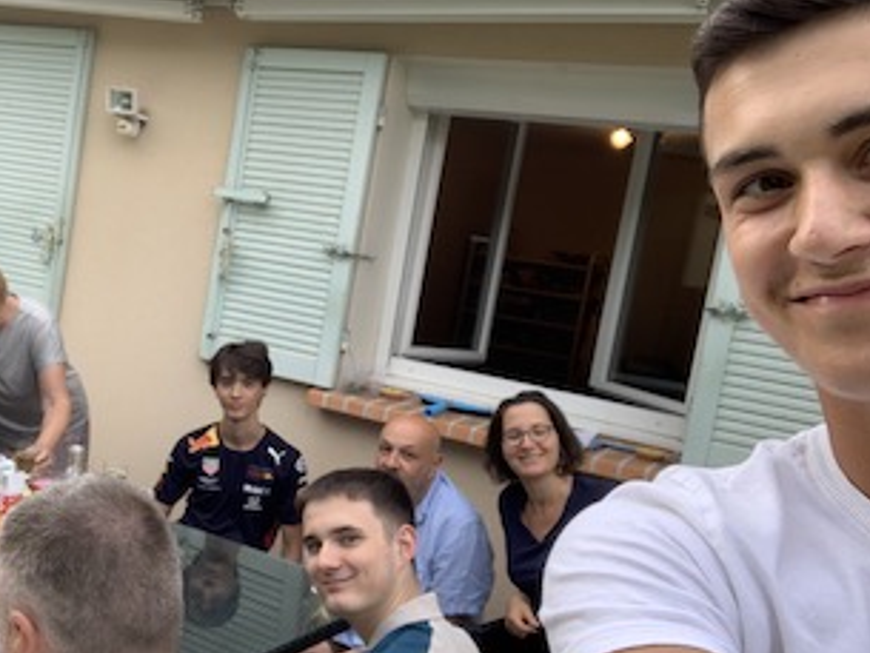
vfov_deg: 34.3
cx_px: 317
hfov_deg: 44.3
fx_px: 1056
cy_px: 359
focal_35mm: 42
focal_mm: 2.87
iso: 25
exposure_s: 1/121
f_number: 2.2
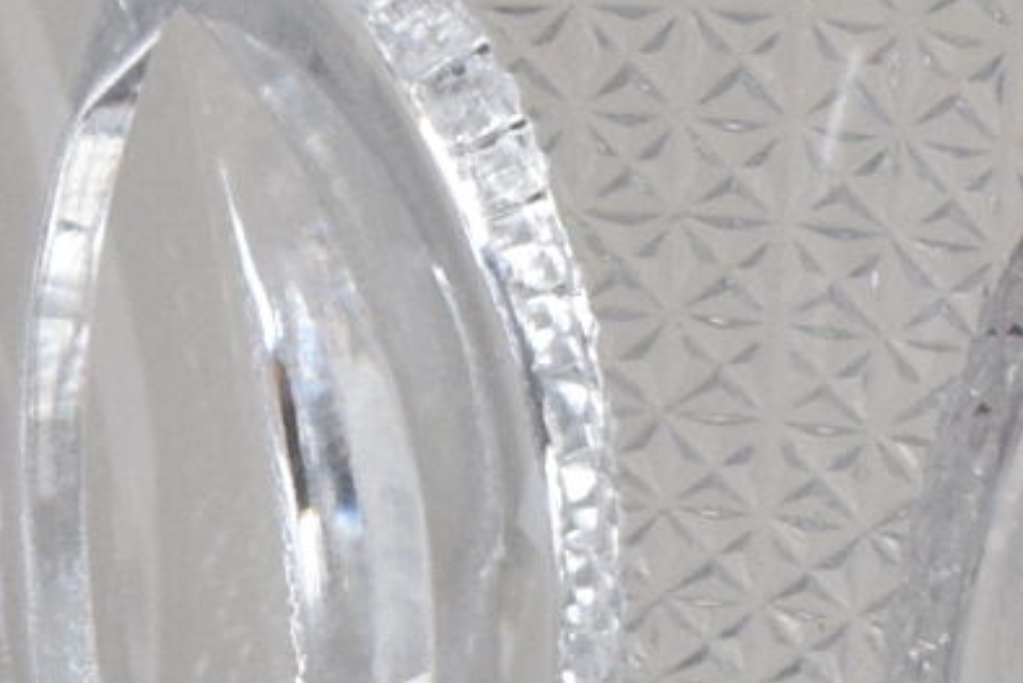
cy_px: 758
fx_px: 6481
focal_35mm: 228
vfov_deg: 6.0
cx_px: 659
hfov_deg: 9.0
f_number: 6.3
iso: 1600
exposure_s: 1/160
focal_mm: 20
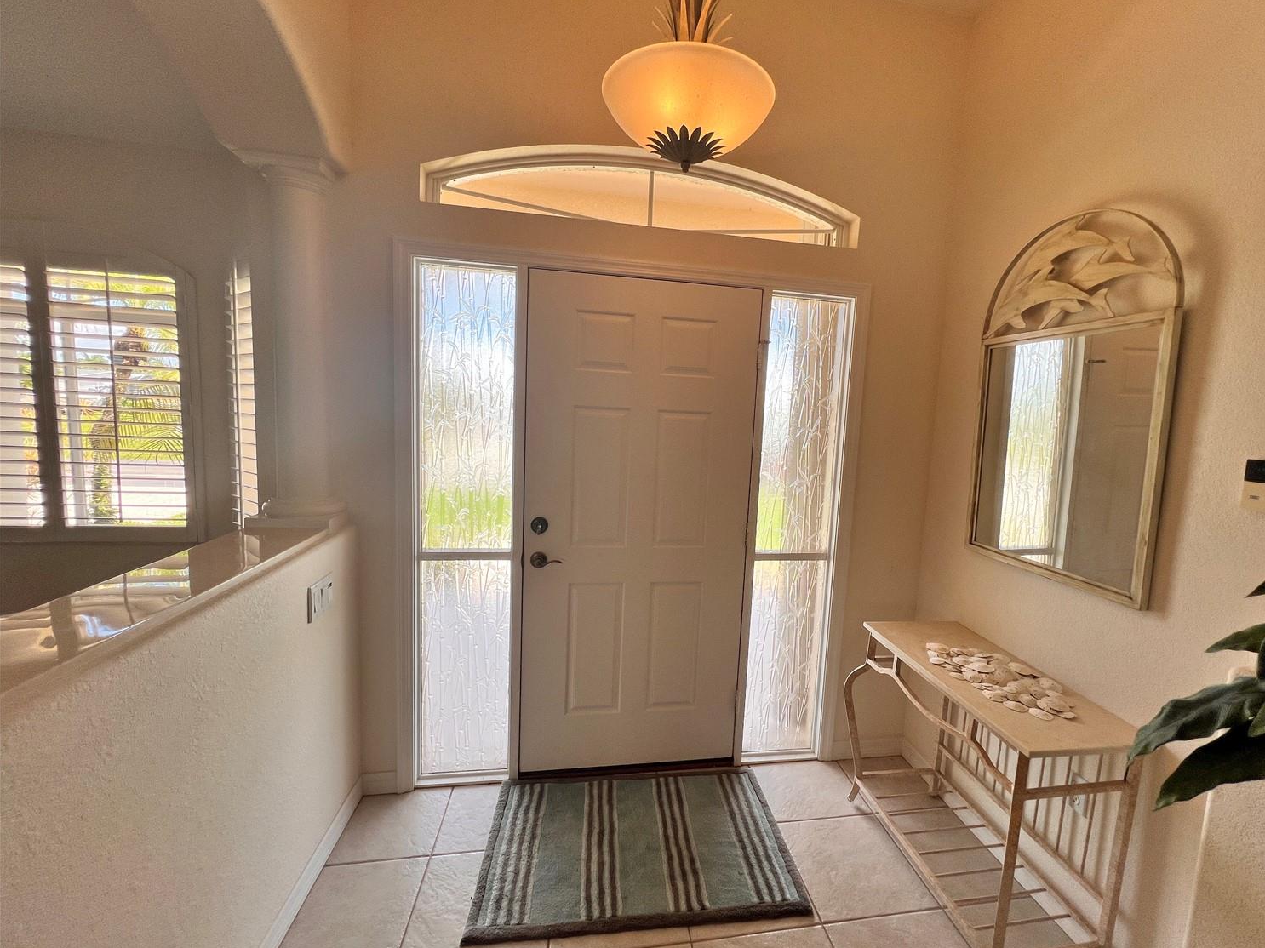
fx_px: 512
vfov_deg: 85.7
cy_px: 467
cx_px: 680
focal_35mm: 14
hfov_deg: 101.9
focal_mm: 1.57
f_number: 1.8
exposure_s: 1/239
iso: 32
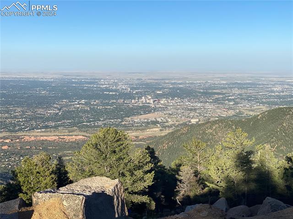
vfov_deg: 28.0
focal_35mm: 52
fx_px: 440
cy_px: 110
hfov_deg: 36.8
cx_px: 146
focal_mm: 6
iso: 20
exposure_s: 1/2283
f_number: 2
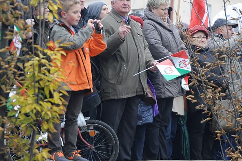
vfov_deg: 9.6
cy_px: 55
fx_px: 953
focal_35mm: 142
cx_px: 142
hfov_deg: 14.5
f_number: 5.3
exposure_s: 1/200
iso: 800
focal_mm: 66
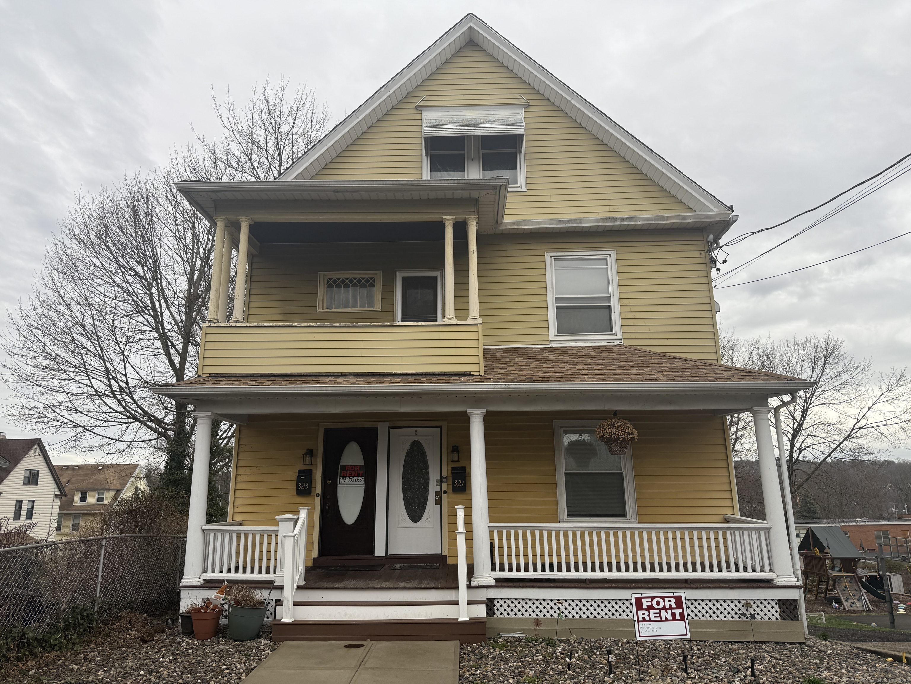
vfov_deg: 56.8
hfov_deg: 71.6
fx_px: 632
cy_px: 342
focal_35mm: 24
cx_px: 456
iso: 64
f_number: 1.78
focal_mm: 6.76
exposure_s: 1/215
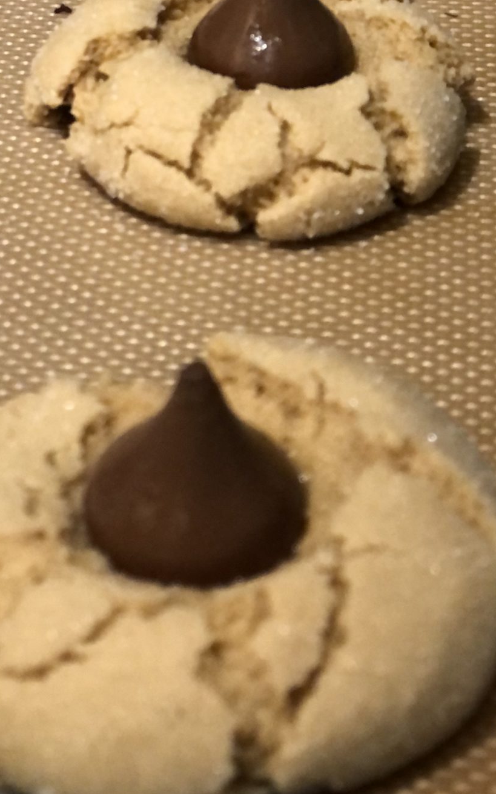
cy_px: 45
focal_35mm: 118
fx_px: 2553
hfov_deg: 11.1
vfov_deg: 17.4
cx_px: 104
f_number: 2.8
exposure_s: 1/30
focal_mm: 6.6
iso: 200
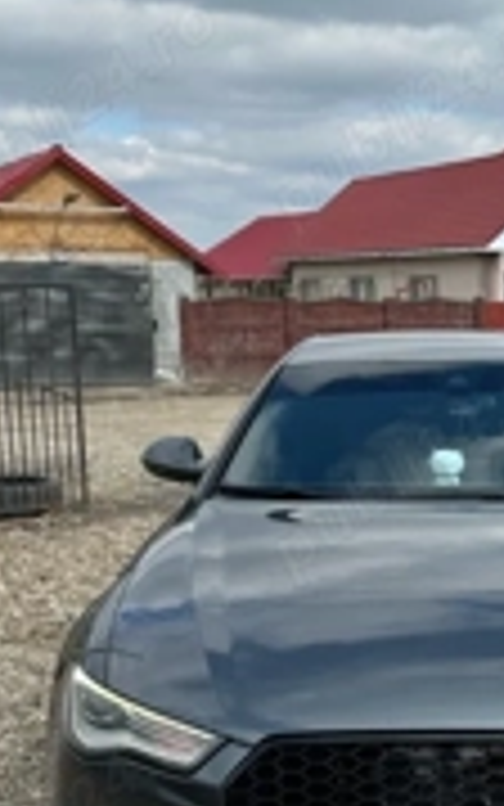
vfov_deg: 35.4
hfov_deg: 21.9
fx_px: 1252
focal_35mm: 57
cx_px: 508
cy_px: 518
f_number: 1.78
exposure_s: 1/2299
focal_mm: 6.86
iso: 80
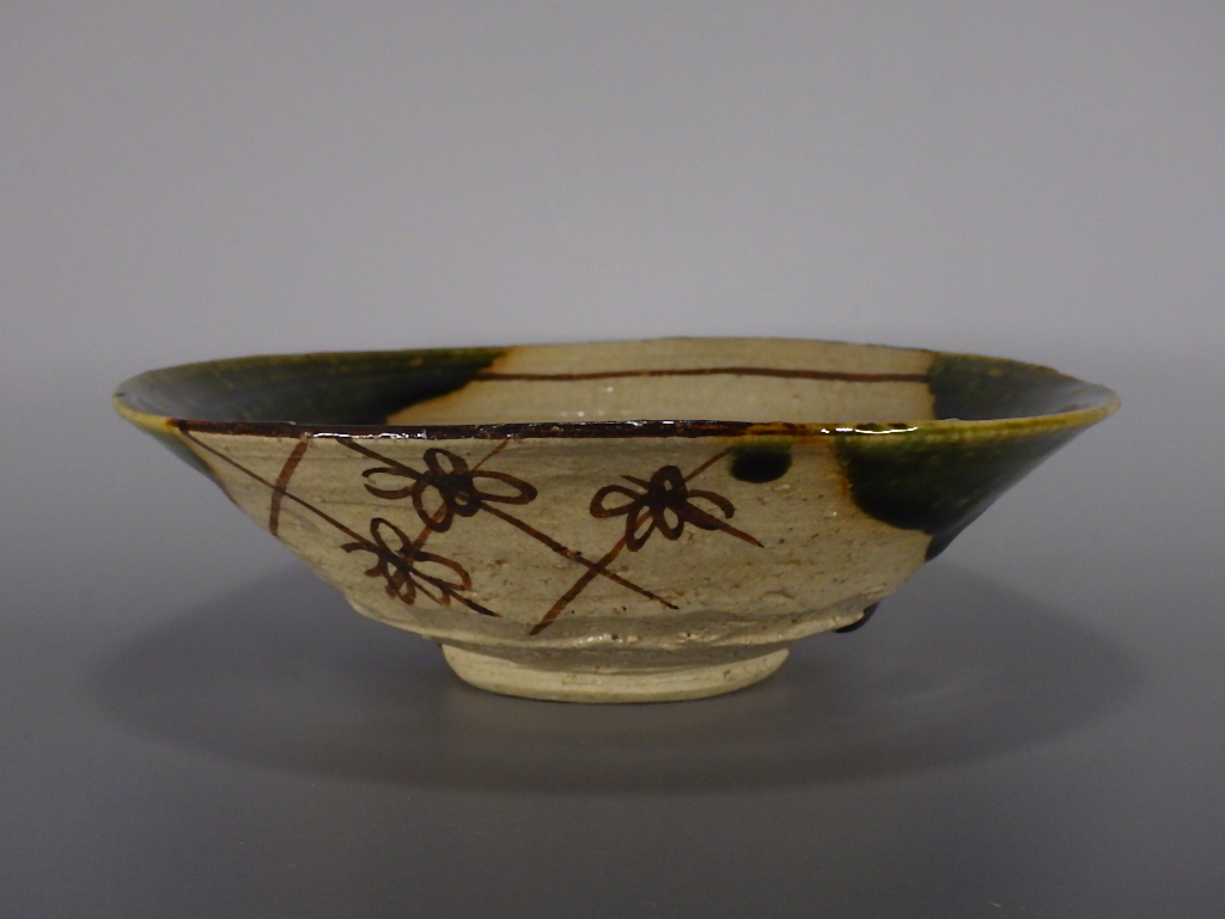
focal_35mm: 62
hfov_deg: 31.2
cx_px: 612
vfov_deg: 23.7
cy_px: 460
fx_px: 2194
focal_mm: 11.1
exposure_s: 1/80
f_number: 4.6
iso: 125
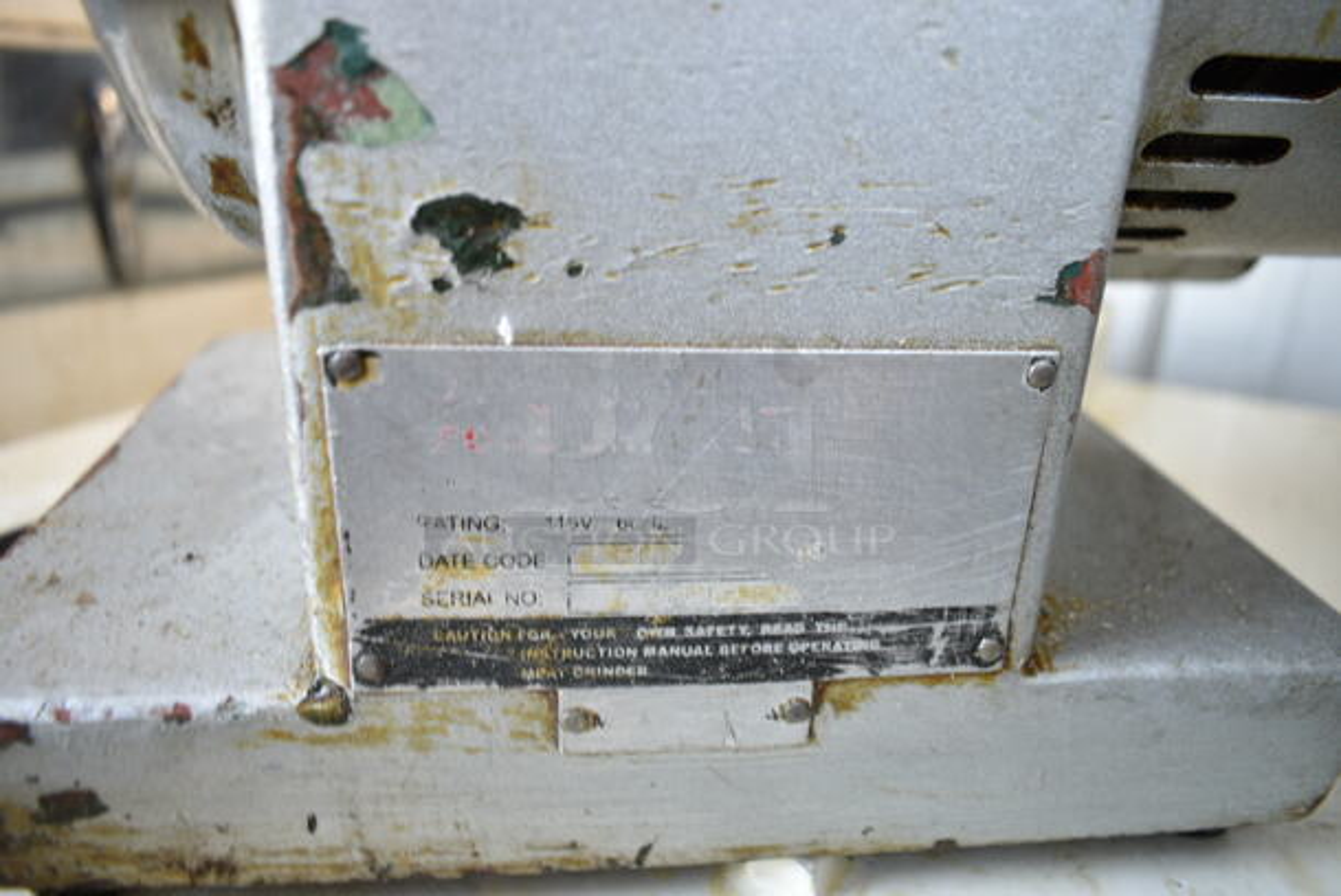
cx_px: 670
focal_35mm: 27
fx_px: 1007
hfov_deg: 67.3
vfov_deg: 48.0
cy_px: 448
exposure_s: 1/30
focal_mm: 18
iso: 360
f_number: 3.5
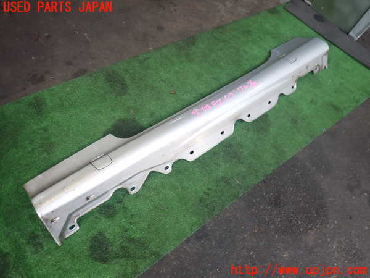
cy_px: 139
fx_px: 267
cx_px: 185
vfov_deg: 54.9
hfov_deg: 69.4
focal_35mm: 25
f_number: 2
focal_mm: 4.5
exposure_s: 1/125
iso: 160
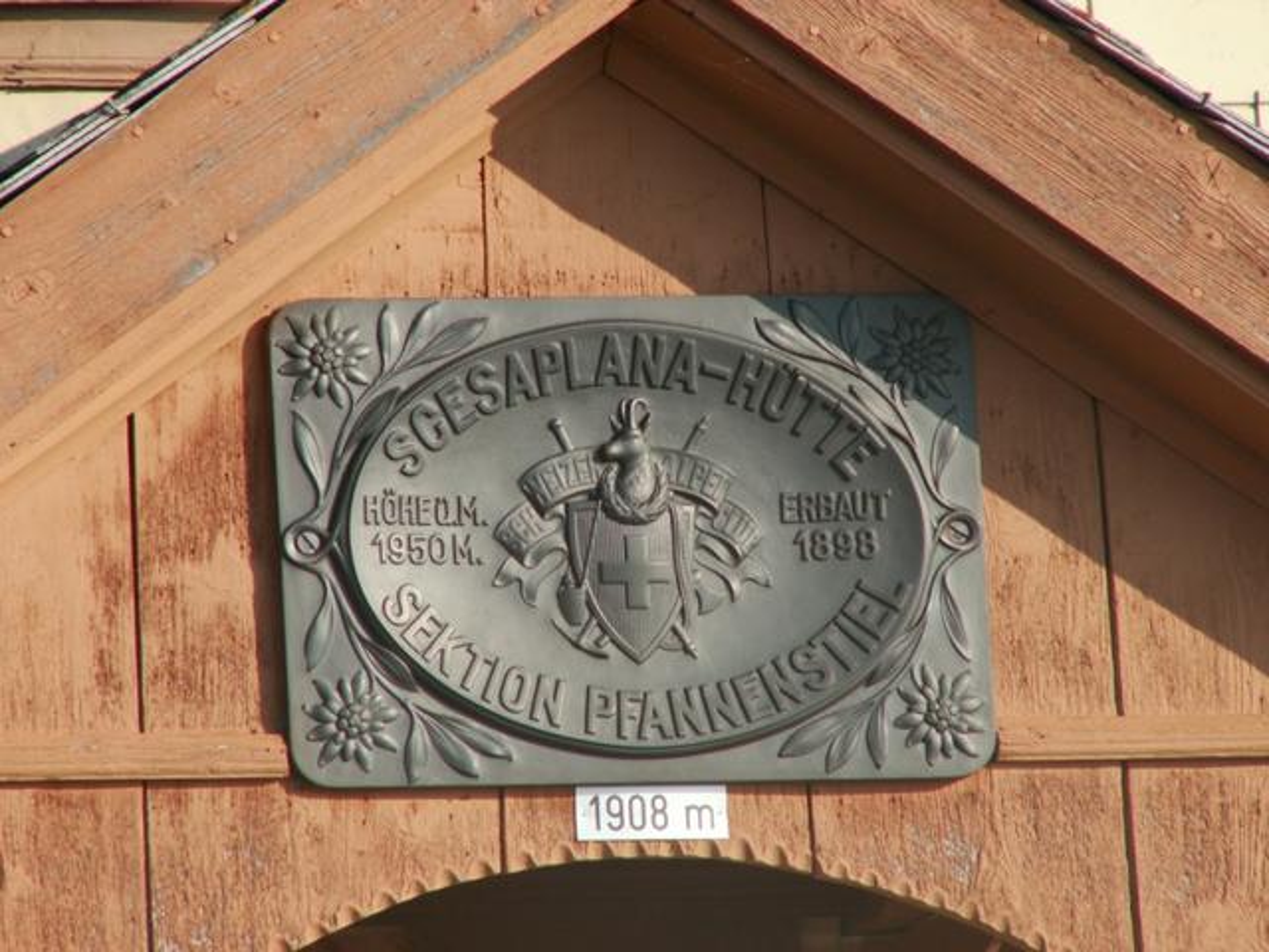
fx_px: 15397
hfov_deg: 4.7
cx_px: 634
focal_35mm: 420
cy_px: 476
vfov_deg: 3.5
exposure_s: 1/400
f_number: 4.5
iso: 50
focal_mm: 69.45
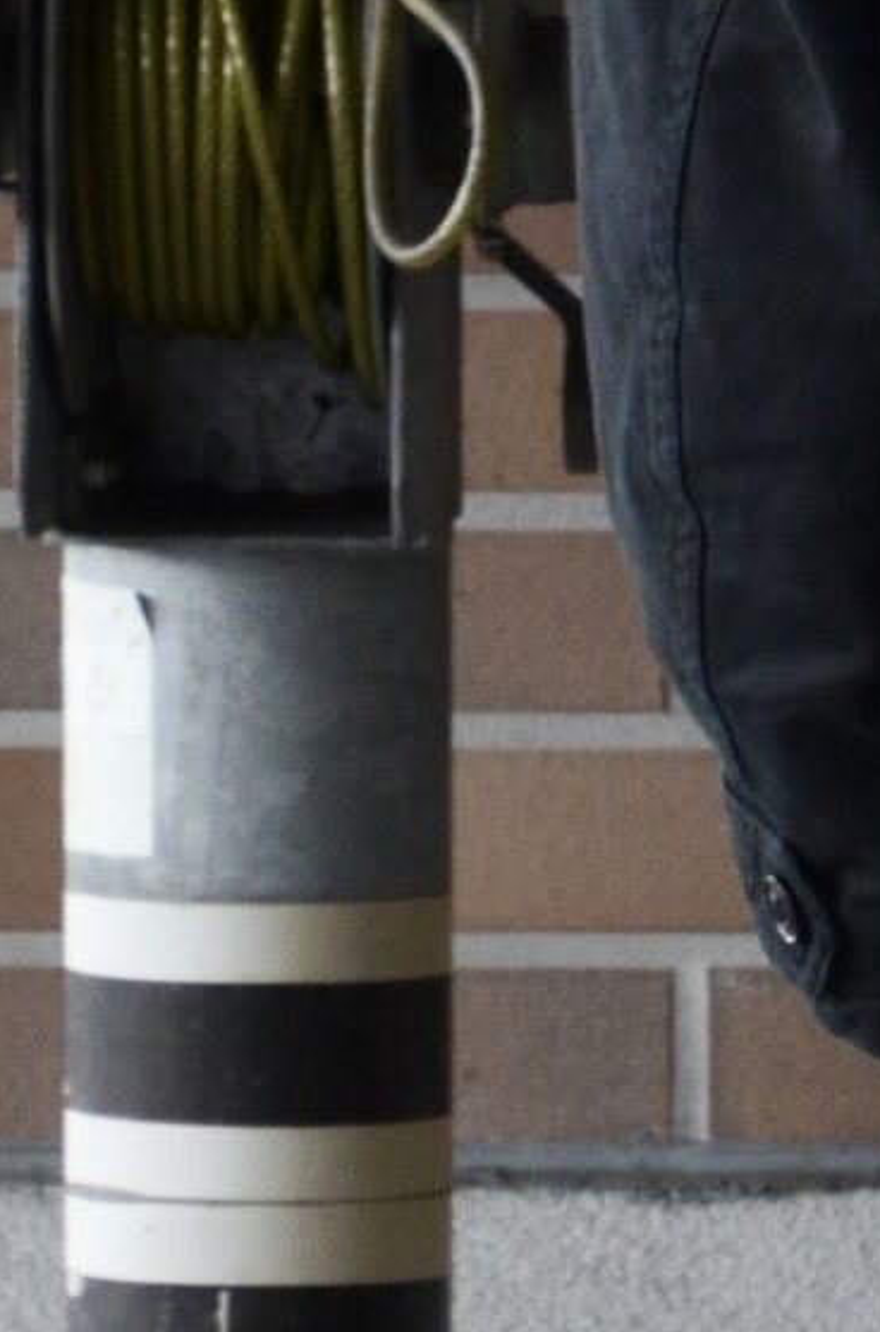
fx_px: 25457
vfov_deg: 3.0
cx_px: 1981
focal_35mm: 690
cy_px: 741
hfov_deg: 2.0
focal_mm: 100
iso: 1000
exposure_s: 1/100
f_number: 8
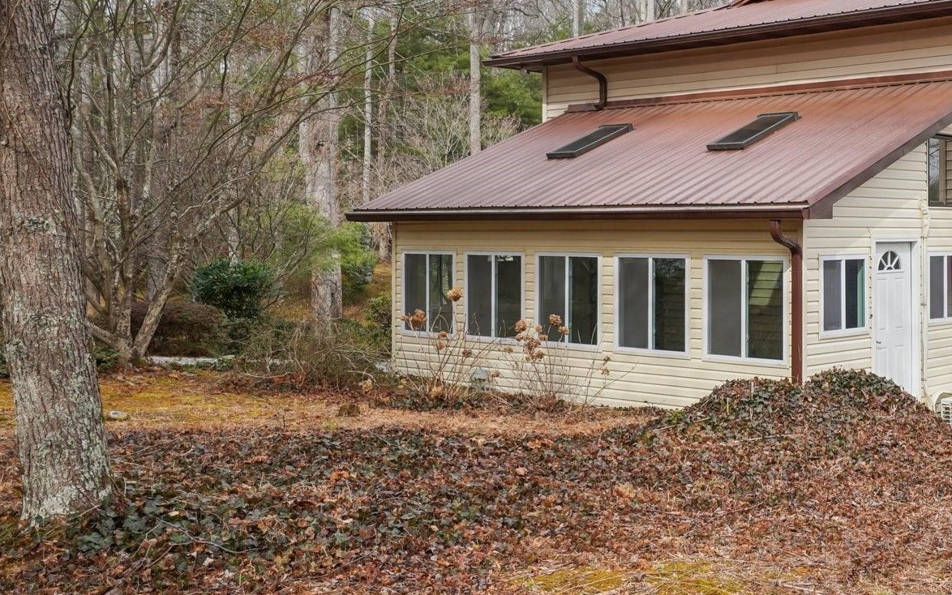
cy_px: 274
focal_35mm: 48
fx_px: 1245
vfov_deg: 26.9
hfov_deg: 39.7
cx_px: 797
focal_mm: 18
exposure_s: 1/100
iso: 100
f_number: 8
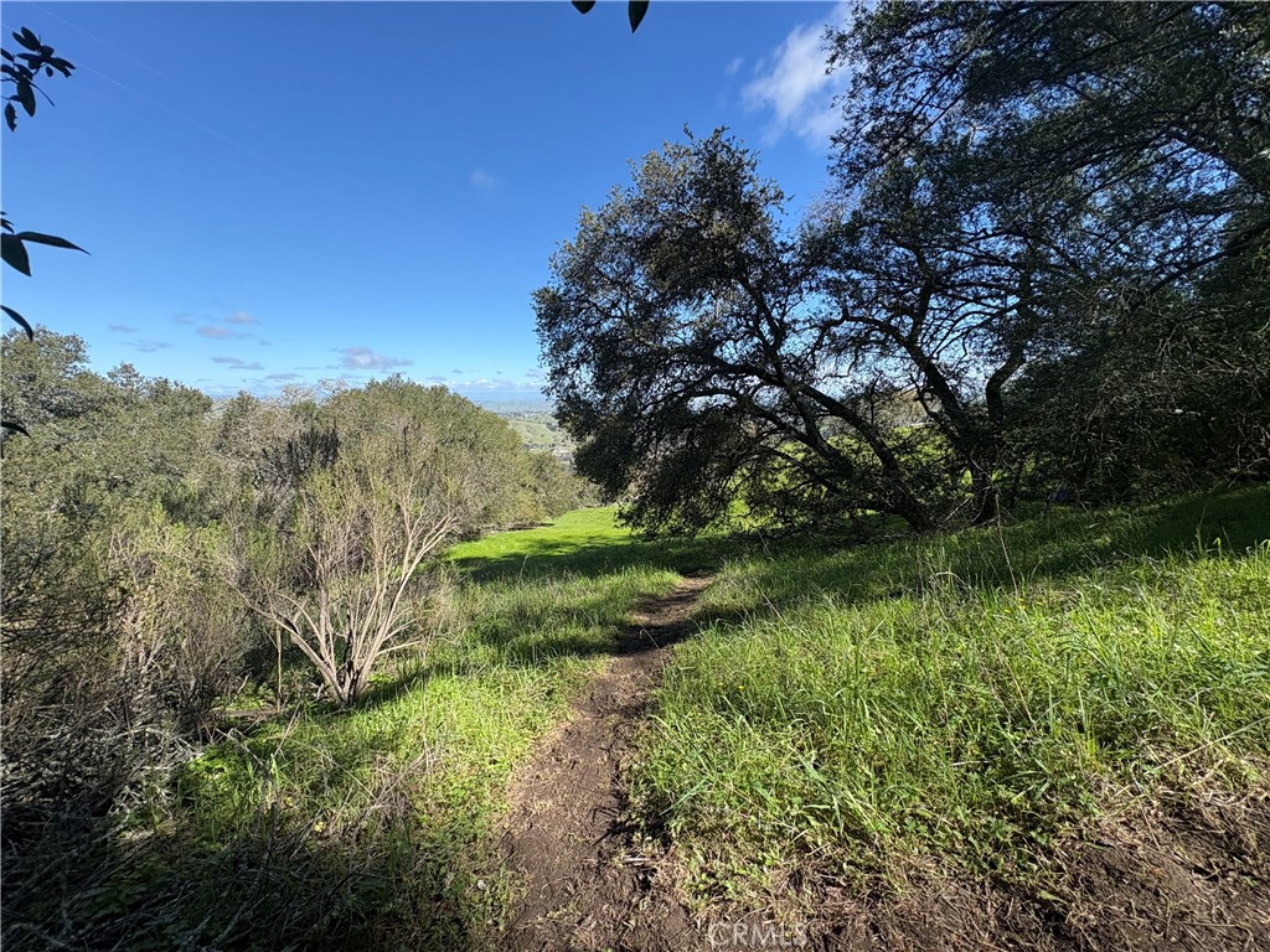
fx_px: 514
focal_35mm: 14
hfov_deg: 102.1
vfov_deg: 85.7
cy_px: 476
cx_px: 635
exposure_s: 1/944
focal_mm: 2.22
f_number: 2.2
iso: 64
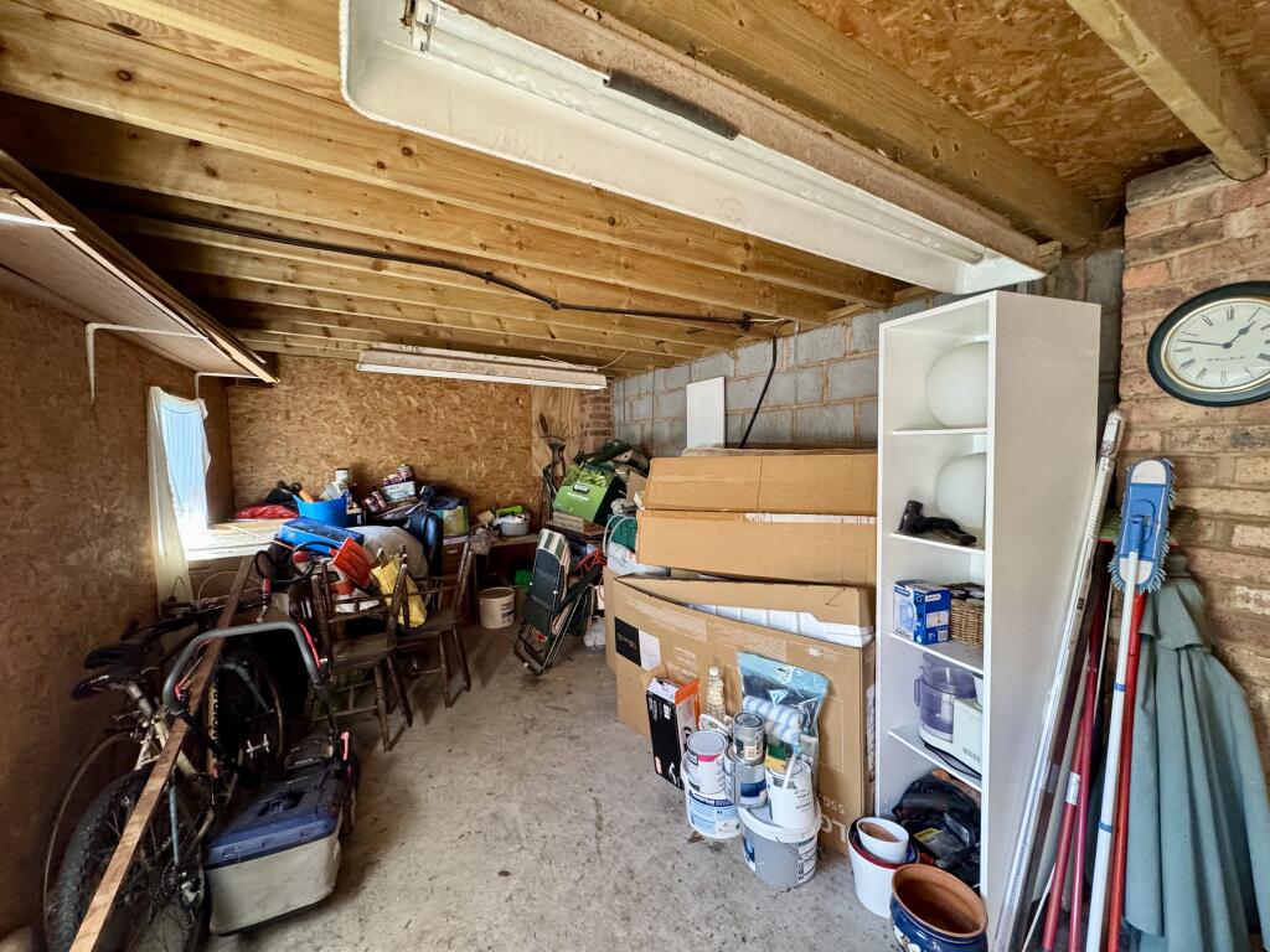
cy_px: 476
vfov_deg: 85.7
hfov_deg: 102.1
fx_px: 514
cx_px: 635
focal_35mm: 14
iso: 400
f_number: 2.2
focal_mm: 2.22
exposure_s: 1/60
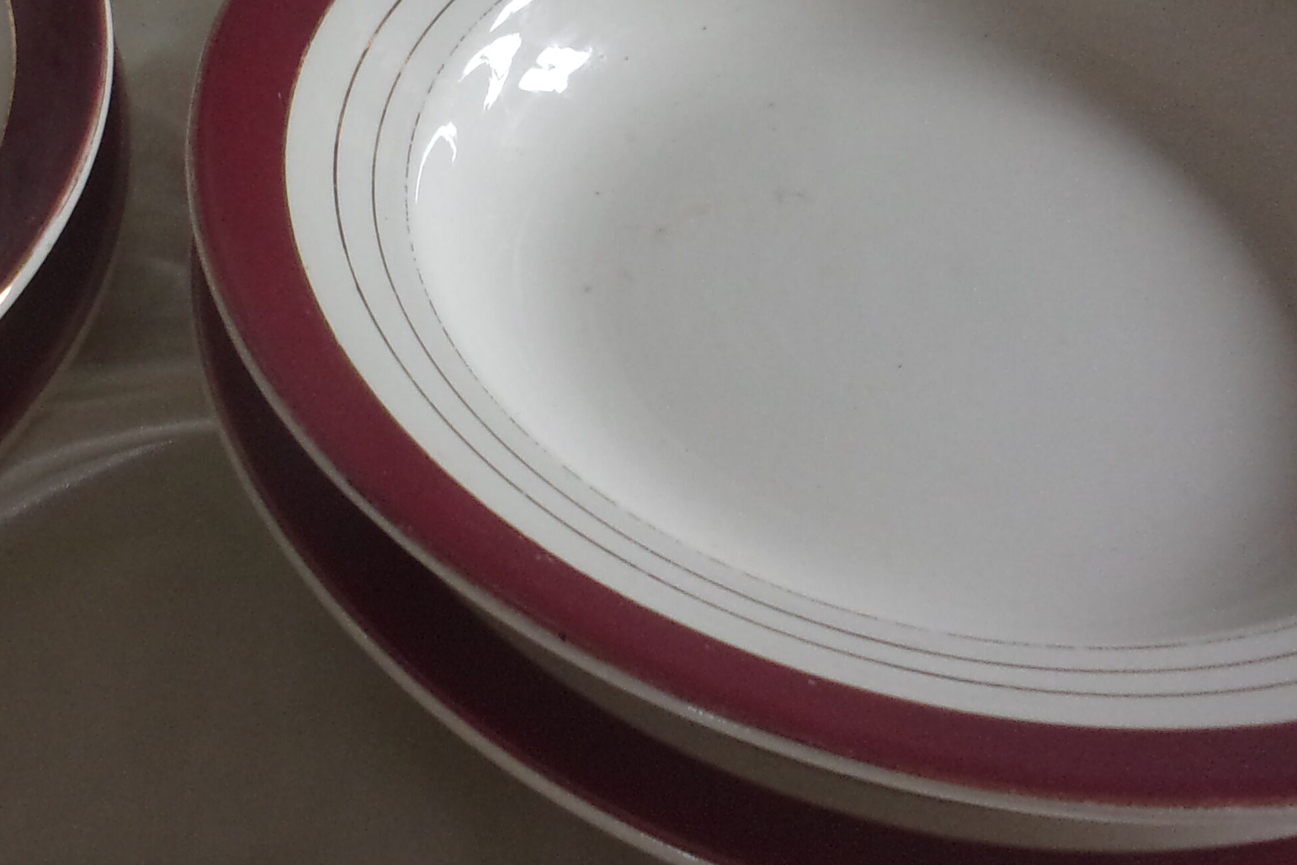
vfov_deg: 19.7
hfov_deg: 28.3
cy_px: 271
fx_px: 2486
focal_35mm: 69
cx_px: 165
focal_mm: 5.1
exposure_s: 1/34
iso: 160
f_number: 3.9
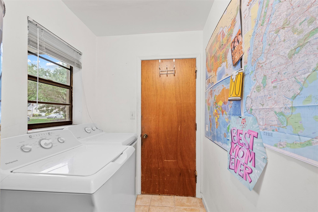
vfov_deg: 81.2
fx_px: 124
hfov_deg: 104.3
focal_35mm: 14
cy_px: 106
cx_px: 159
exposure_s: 1/4
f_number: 8
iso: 500
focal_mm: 14
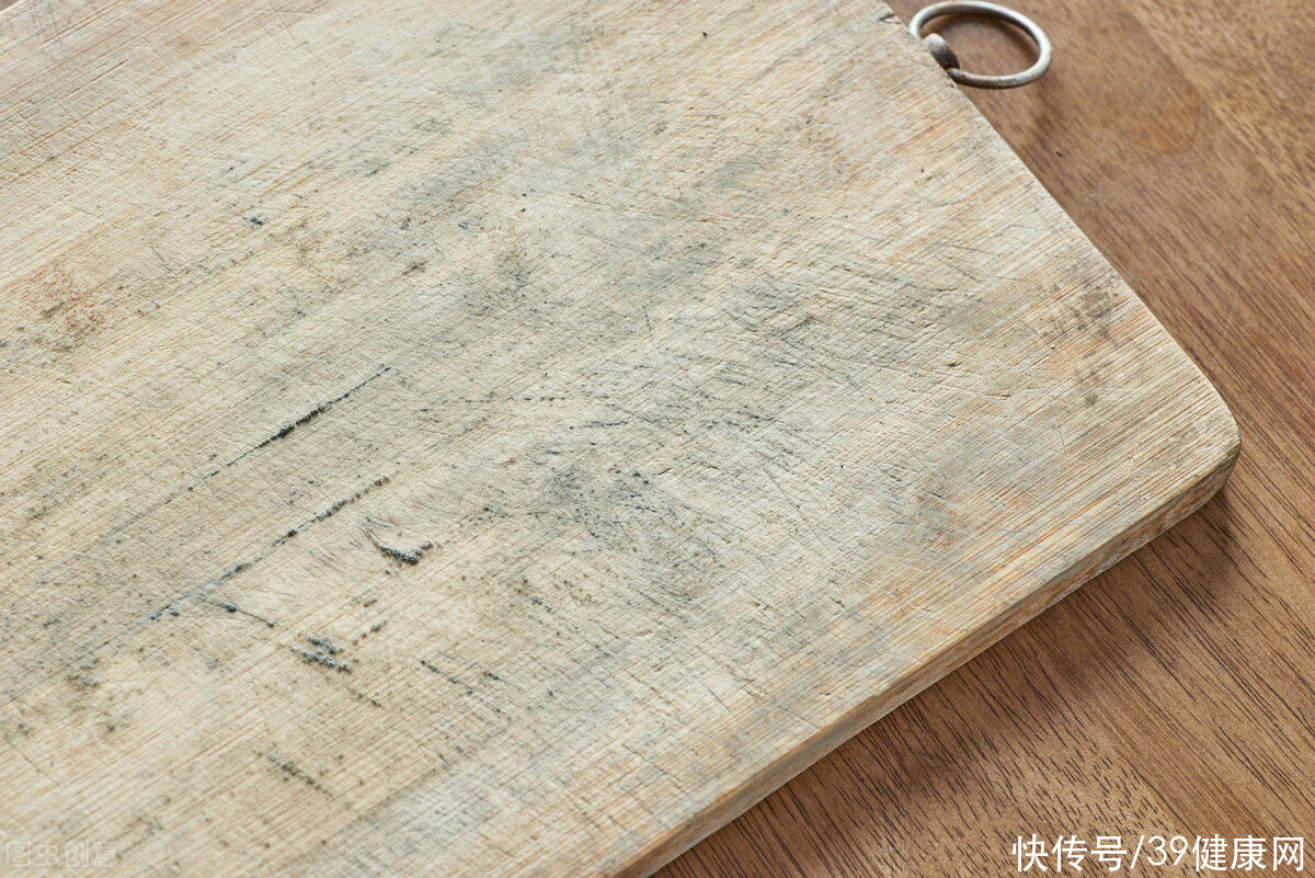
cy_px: 439
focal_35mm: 90
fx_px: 3289
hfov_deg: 22.6
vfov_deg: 15.2
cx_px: 658
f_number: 11
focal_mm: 90
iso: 200
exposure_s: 1/80
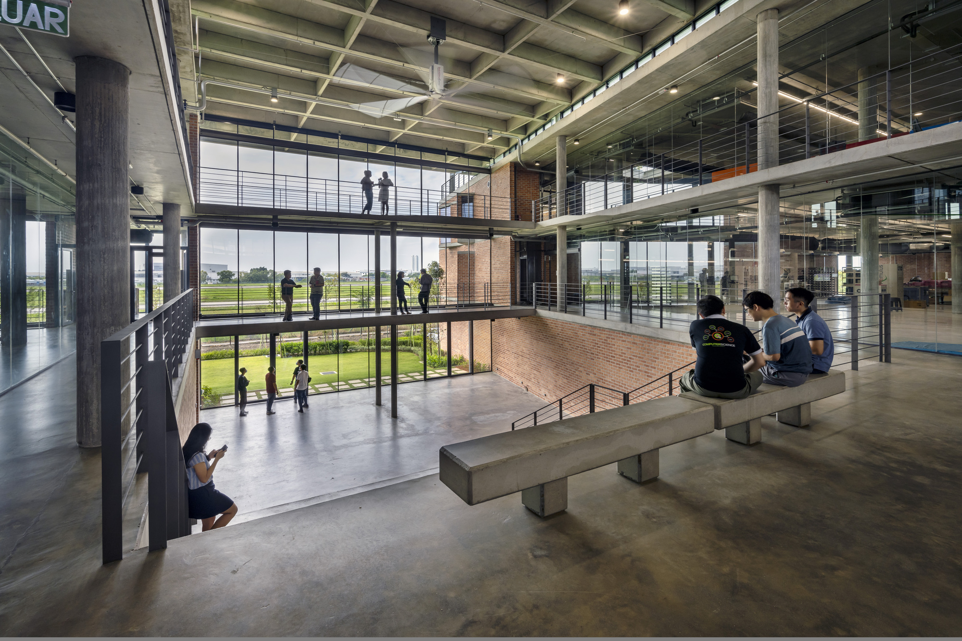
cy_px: 320
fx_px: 441
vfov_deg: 72.0
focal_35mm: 16
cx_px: 481
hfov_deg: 95.0
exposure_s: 1/10
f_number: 13
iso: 200
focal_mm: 16.5
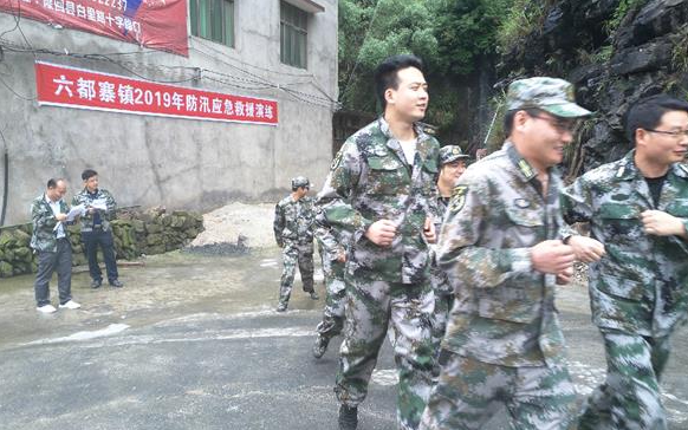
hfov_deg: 70.4
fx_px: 488
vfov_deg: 47.5
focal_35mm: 26
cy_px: 247
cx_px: 360
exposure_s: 1/109
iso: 50
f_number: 2
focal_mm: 3.79
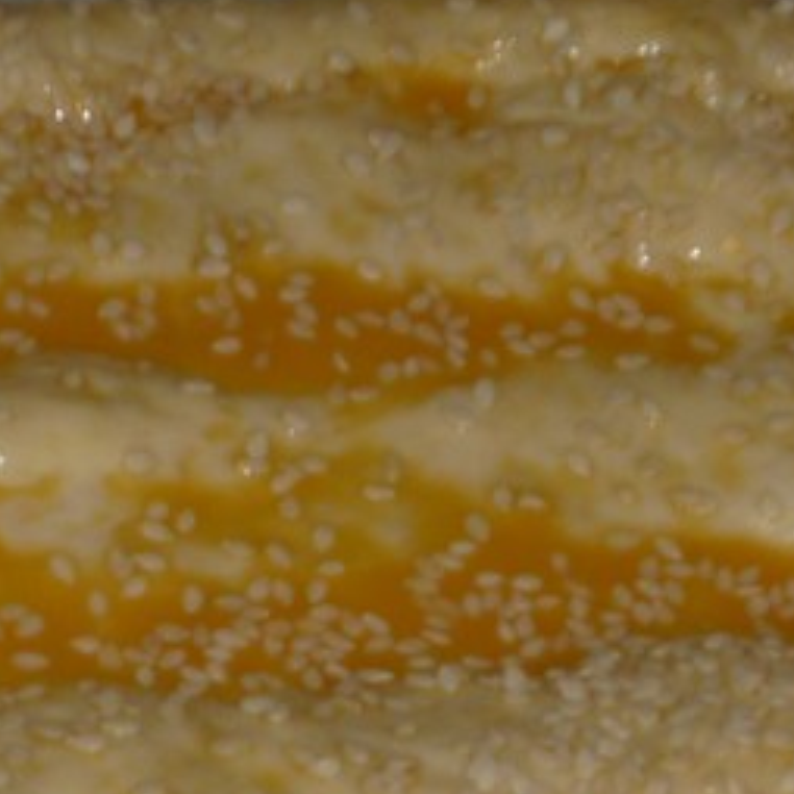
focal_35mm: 198
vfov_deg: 8.8
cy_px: 891
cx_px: 244
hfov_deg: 8.8
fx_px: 5138
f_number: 4.9
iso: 100
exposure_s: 1/40
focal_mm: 8.8
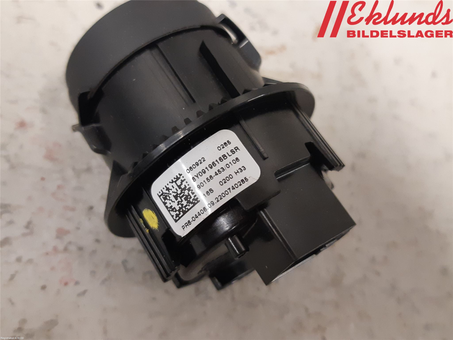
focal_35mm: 26
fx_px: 340
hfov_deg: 67.3
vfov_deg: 53.1
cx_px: 226
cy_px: 170
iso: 250
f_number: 1.7
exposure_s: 1/33
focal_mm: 3.93
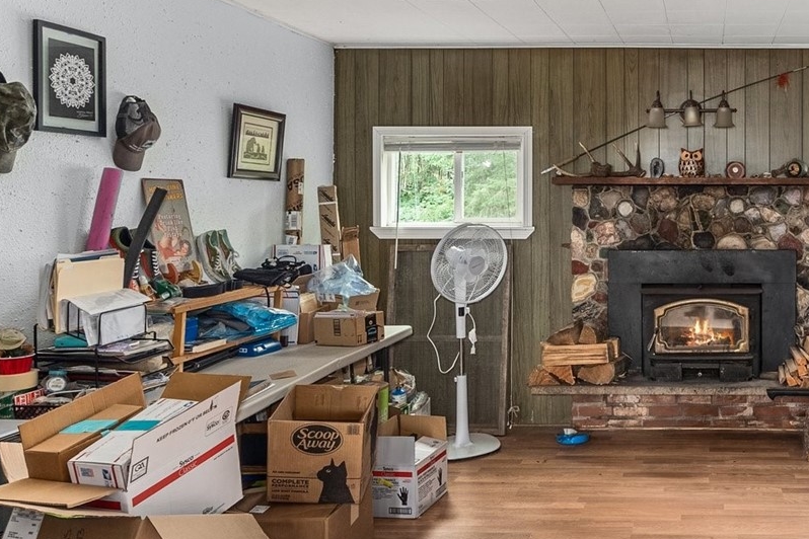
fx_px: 764
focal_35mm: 34
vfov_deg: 38.7
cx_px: 702
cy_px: 210
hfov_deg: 50.6
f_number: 8
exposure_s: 5
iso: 500
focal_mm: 16
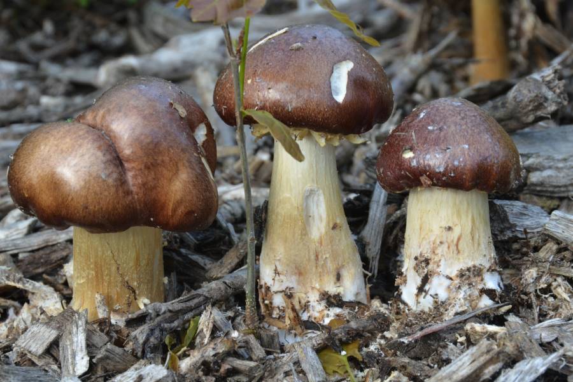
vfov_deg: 8.2
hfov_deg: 12.2
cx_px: 286
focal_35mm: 168
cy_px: 191
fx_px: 2674
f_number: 14
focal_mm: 112
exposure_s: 1/125
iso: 800
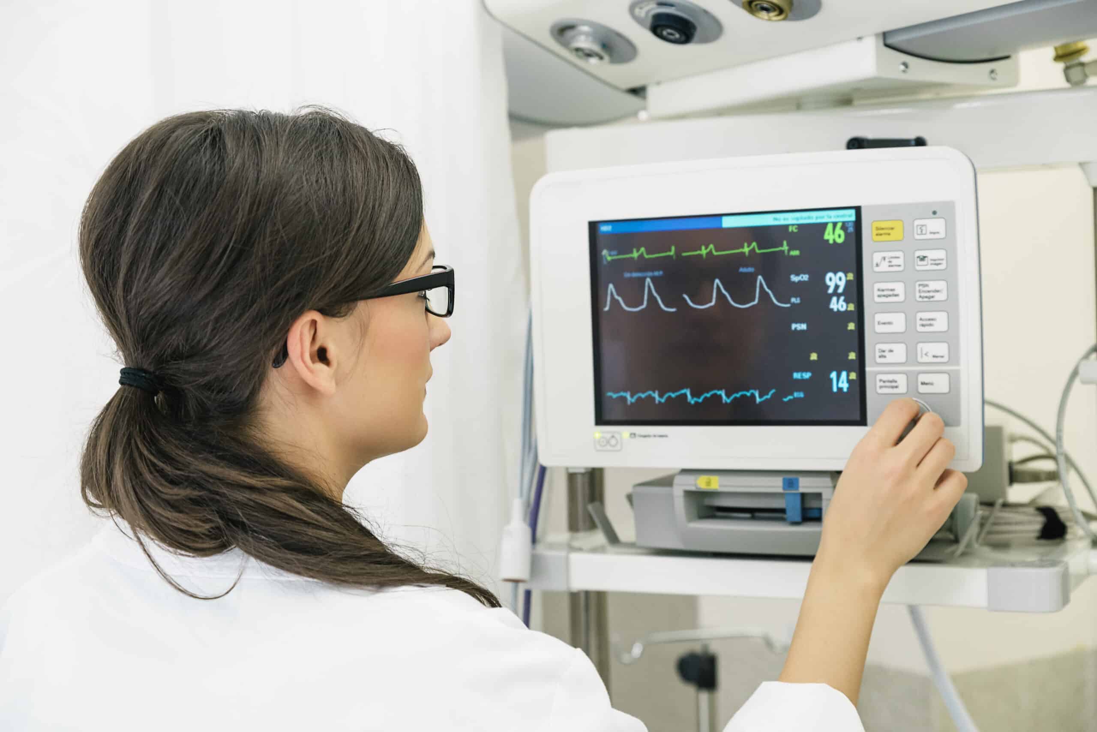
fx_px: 1768
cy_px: 366
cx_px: 548
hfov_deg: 34.5
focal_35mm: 58
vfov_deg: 23.4
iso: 1000
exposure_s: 1/80
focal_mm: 58
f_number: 5
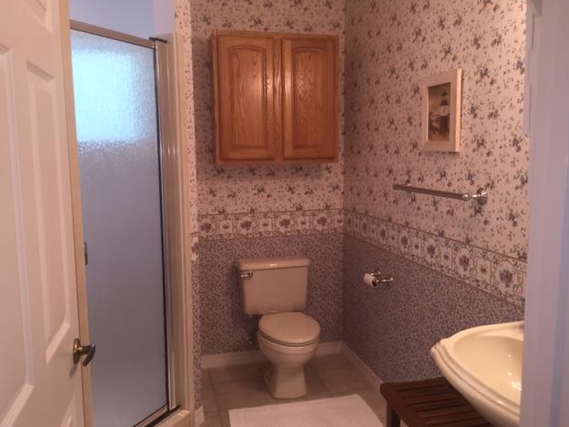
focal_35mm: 30
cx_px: 286
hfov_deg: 60.0
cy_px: 214
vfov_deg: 46.8
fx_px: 493
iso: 32
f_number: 2.2
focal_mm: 4.15
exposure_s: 1/30
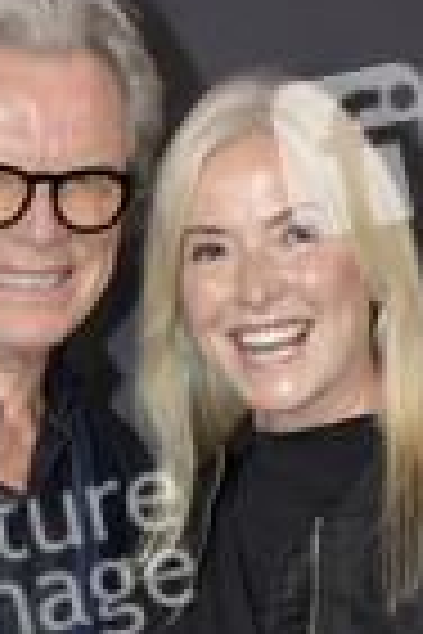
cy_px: 805
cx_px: 94
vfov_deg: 10.8
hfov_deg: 7.3
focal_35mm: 187
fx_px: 3296
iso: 1250
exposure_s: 1/250
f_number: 6.3
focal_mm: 66
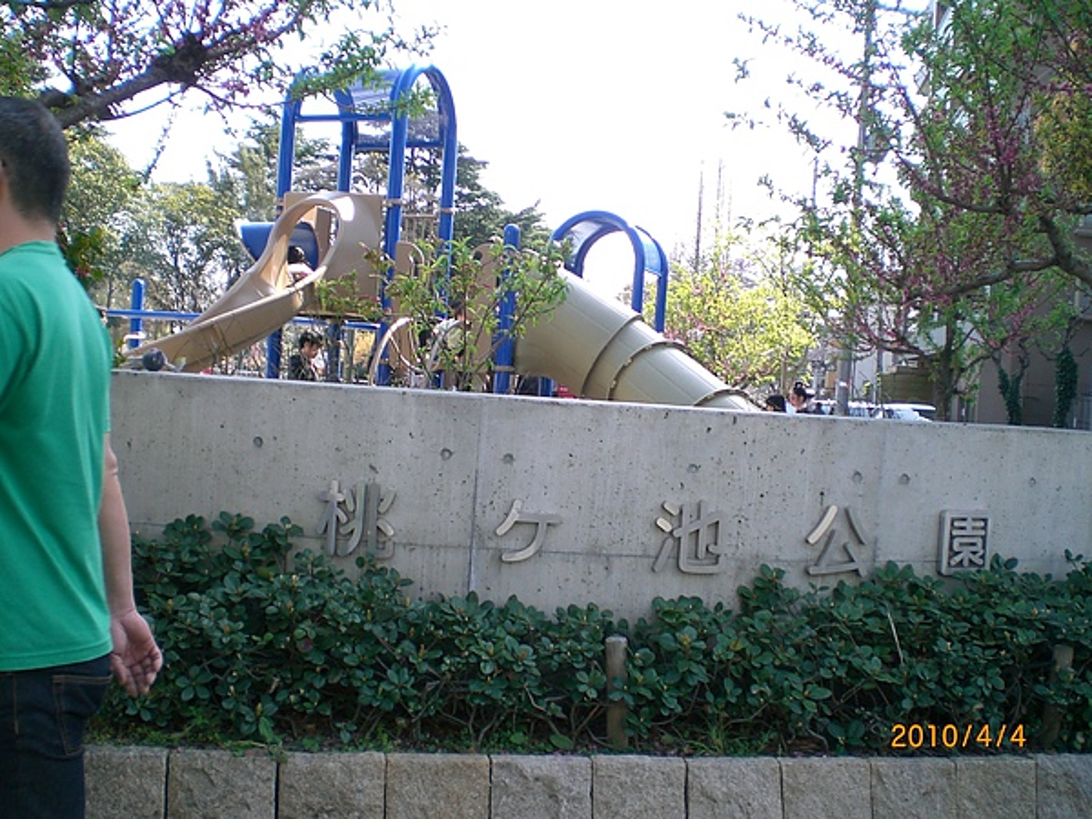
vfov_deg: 37.7
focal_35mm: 38
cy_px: 410
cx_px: 546
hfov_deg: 49.0
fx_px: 1199
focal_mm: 6.3
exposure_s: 1/160
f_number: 3.1
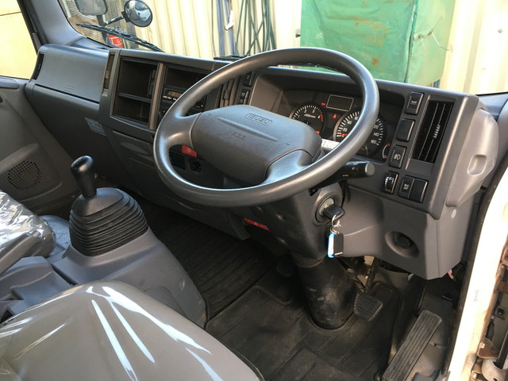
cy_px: 190
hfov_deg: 61.7
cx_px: 254
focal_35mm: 29
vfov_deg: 48.2
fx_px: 426
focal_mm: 4.15
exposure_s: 1/30
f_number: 2.2
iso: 40
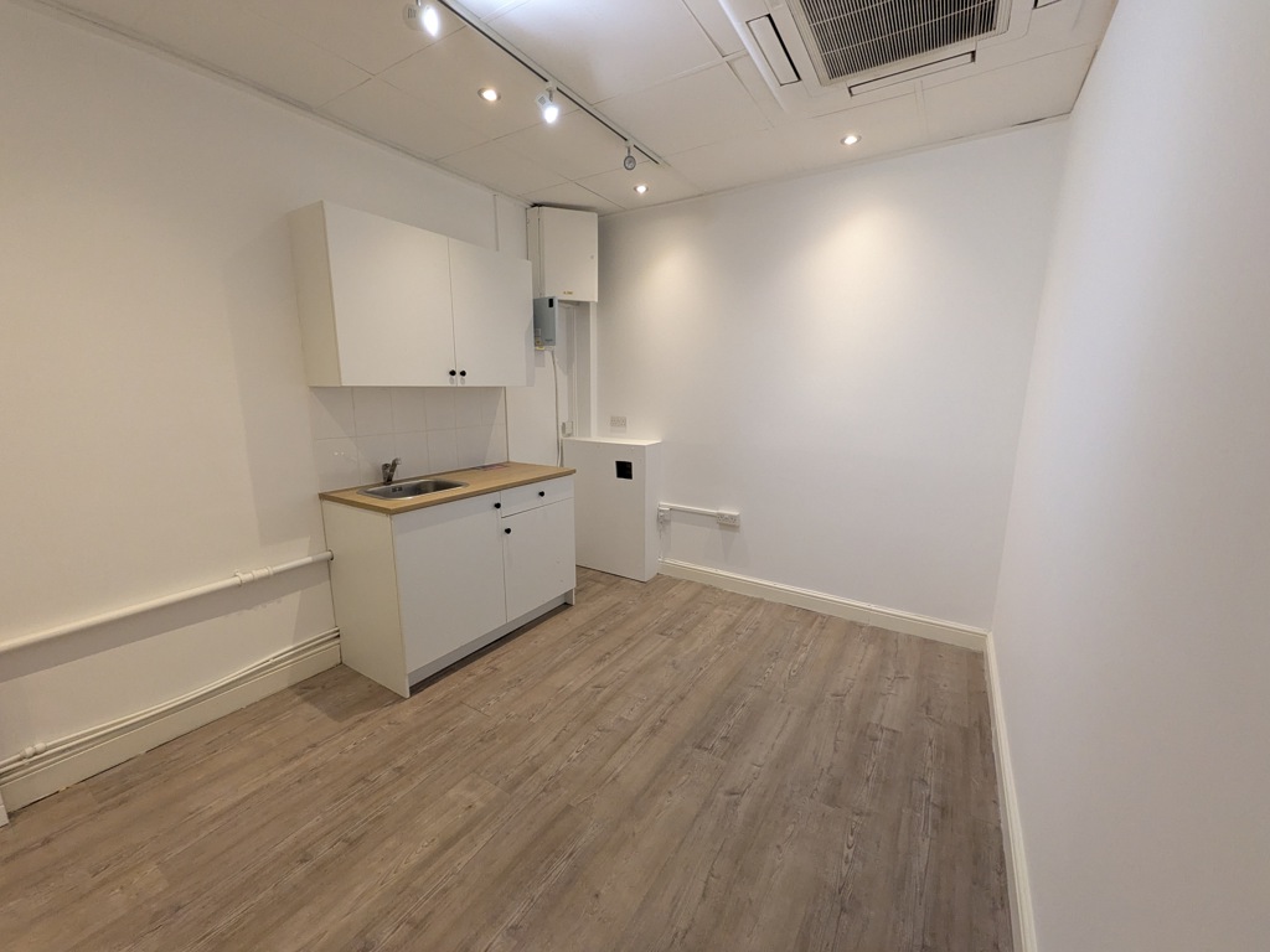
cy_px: 476
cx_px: 635
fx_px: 514
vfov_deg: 85.7
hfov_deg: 102.1
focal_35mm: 14
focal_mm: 1.85
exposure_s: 1/90.9
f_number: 2.2
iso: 313
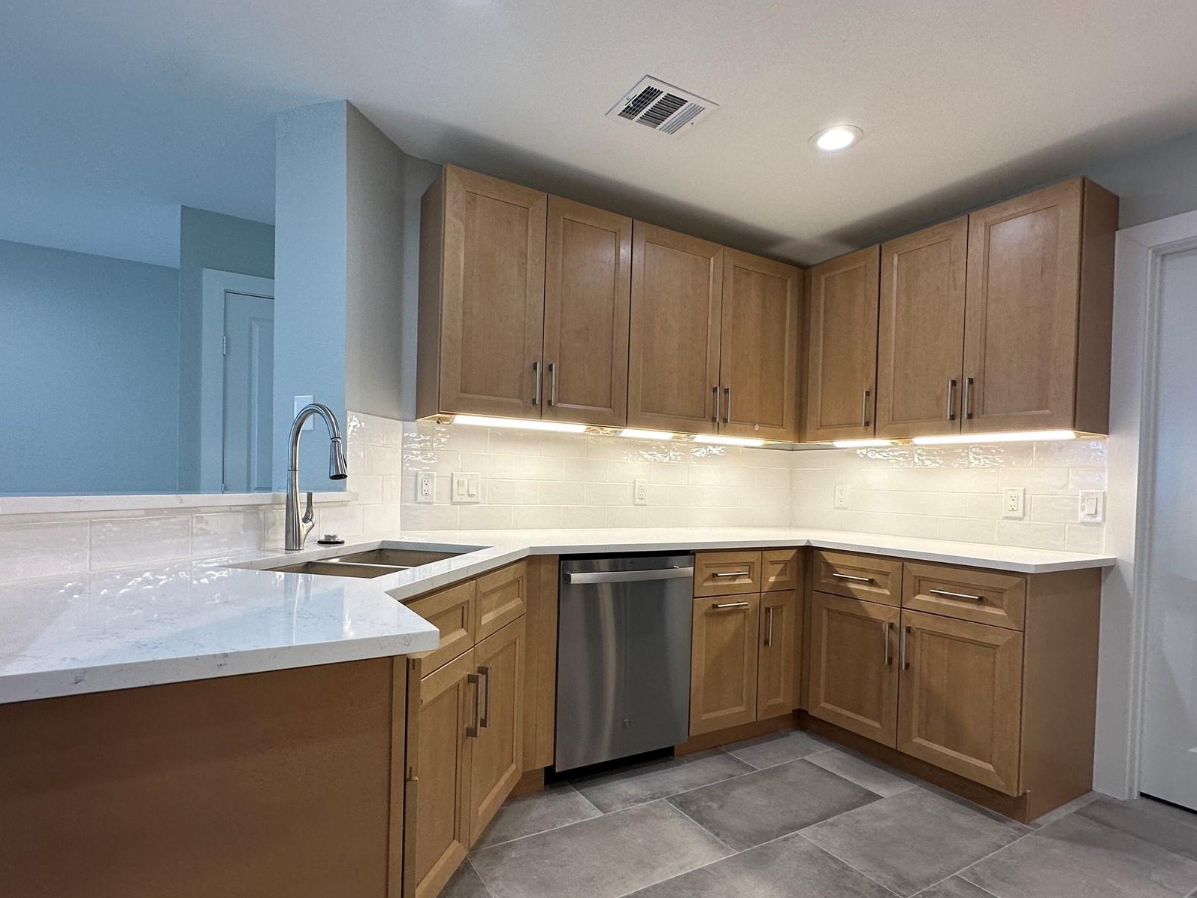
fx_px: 622
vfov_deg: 71.4
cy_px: 492
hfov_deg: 87.7
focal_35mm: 18
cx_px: 568
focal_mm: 2.22
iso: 80
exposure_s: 1/120
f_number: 2.2
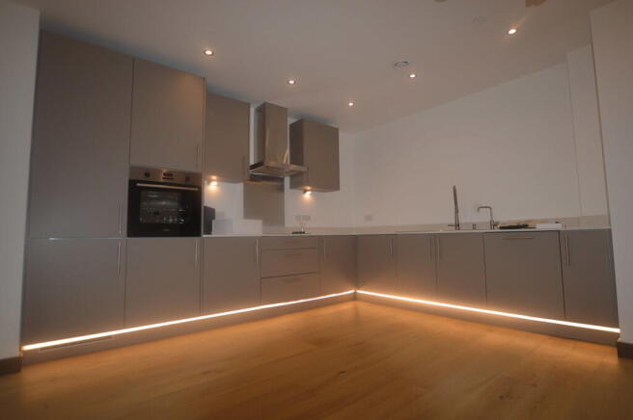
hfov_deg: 92.5
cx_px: 316
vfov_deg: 69.5
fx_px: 303
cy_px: 210
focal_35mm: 17
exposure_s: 1/125
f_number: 4
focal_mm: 11.5
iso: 110
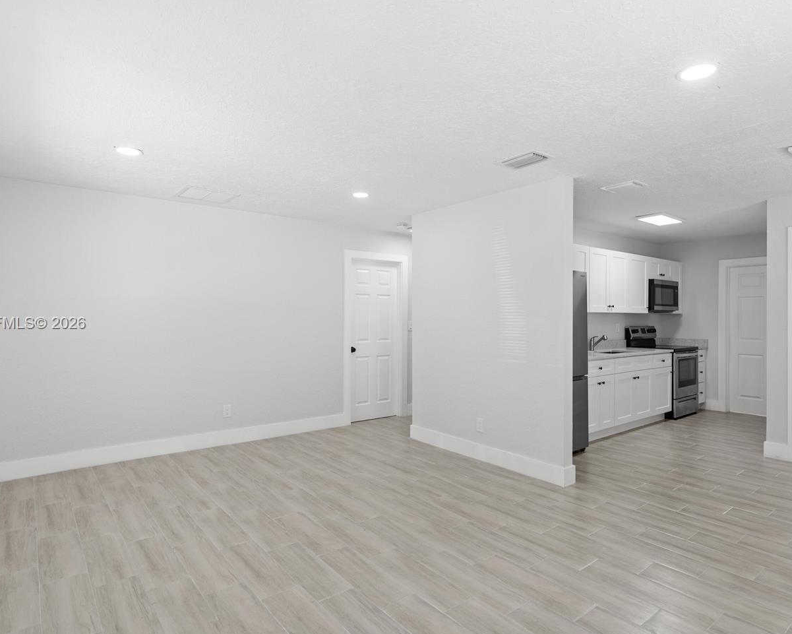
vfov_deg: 68.1
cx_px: 408
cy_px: 324
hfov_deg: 80.4
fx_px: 469
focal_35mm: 20
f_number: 2.8
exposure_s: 1/6
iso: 100
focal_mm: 16
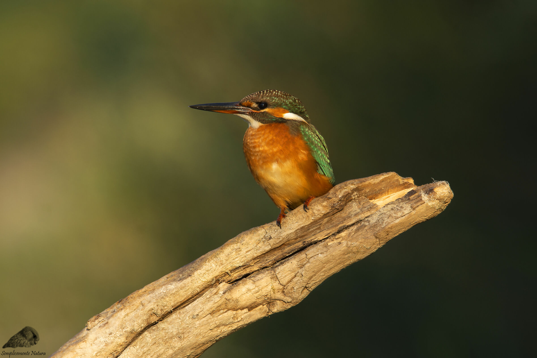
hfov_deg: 2.3
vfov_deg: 1.5
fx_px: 13424
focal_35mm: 900
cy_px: 179
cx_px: 268
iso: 100
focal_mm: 600
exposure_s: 1/160
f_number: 8
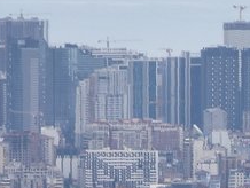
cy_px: 459
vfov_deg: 1.3
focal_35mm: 1110
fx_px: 8022
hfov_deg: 1.8
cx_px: 685
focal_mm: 105
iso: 100
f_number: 8
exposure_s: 1/80
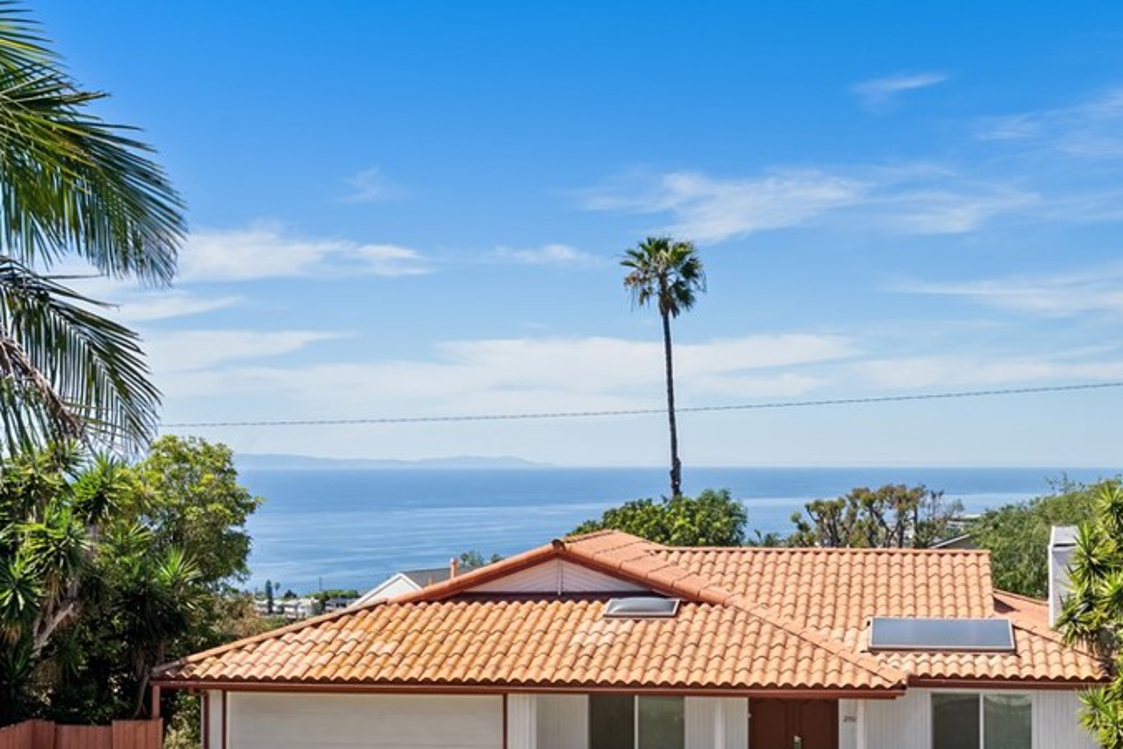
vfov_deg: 25.4
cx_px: 767
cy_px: 501
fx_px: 1654
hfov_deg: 37.0
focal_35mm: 53
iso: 100
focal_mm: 35
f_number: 9
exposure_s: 1/100
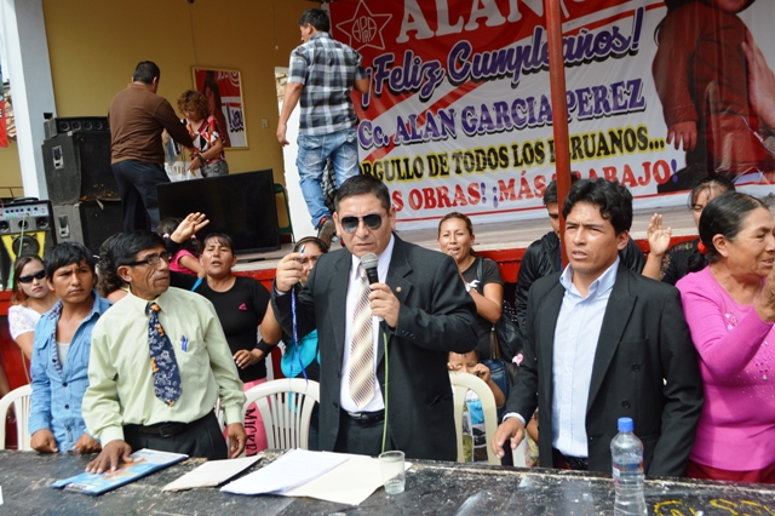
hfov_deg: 53.2
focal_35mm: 36
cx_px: 388
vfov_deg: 36.8
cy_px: 258
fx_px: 775
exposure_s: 1/250
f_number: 8
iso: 100
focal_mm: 24
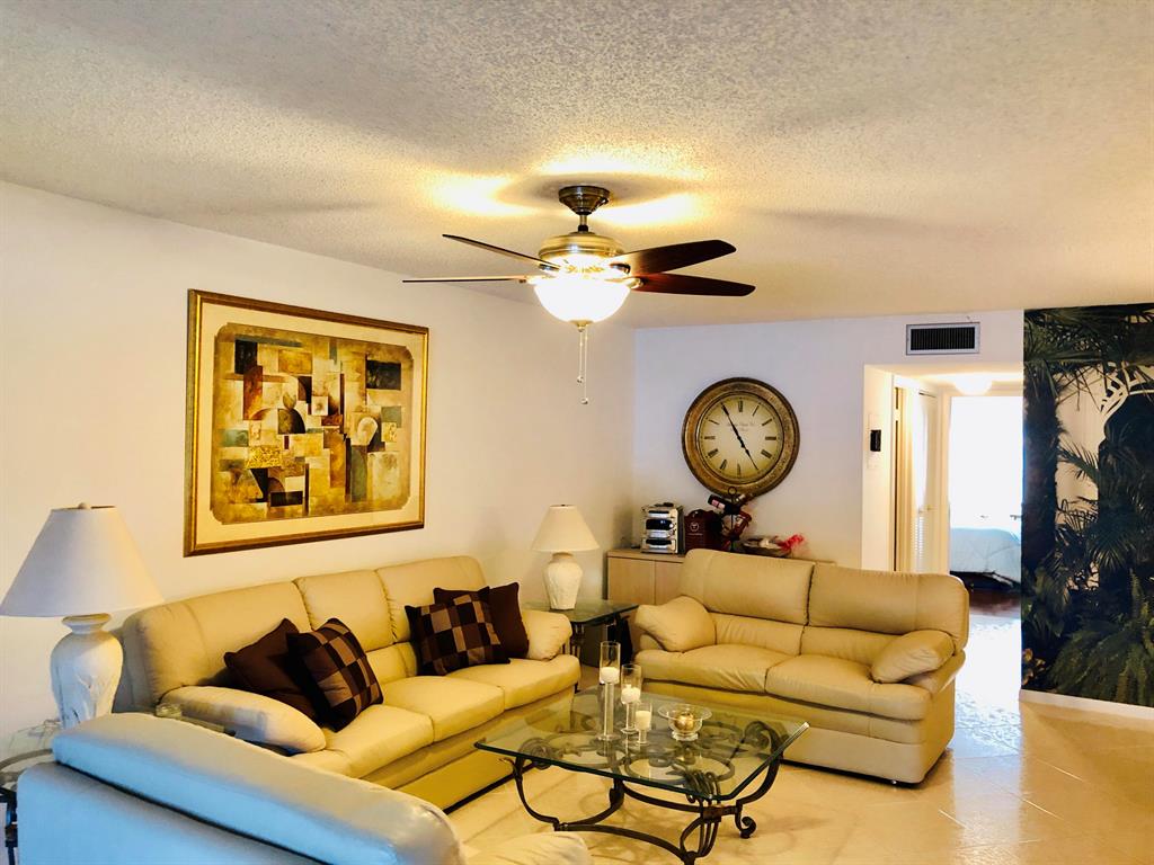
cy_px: 432
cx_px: 577
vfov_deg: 49.7
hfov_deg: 63.4
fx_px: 933
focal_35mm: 28
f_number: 1.8
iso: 64
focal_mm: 3.99
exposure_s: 1/15
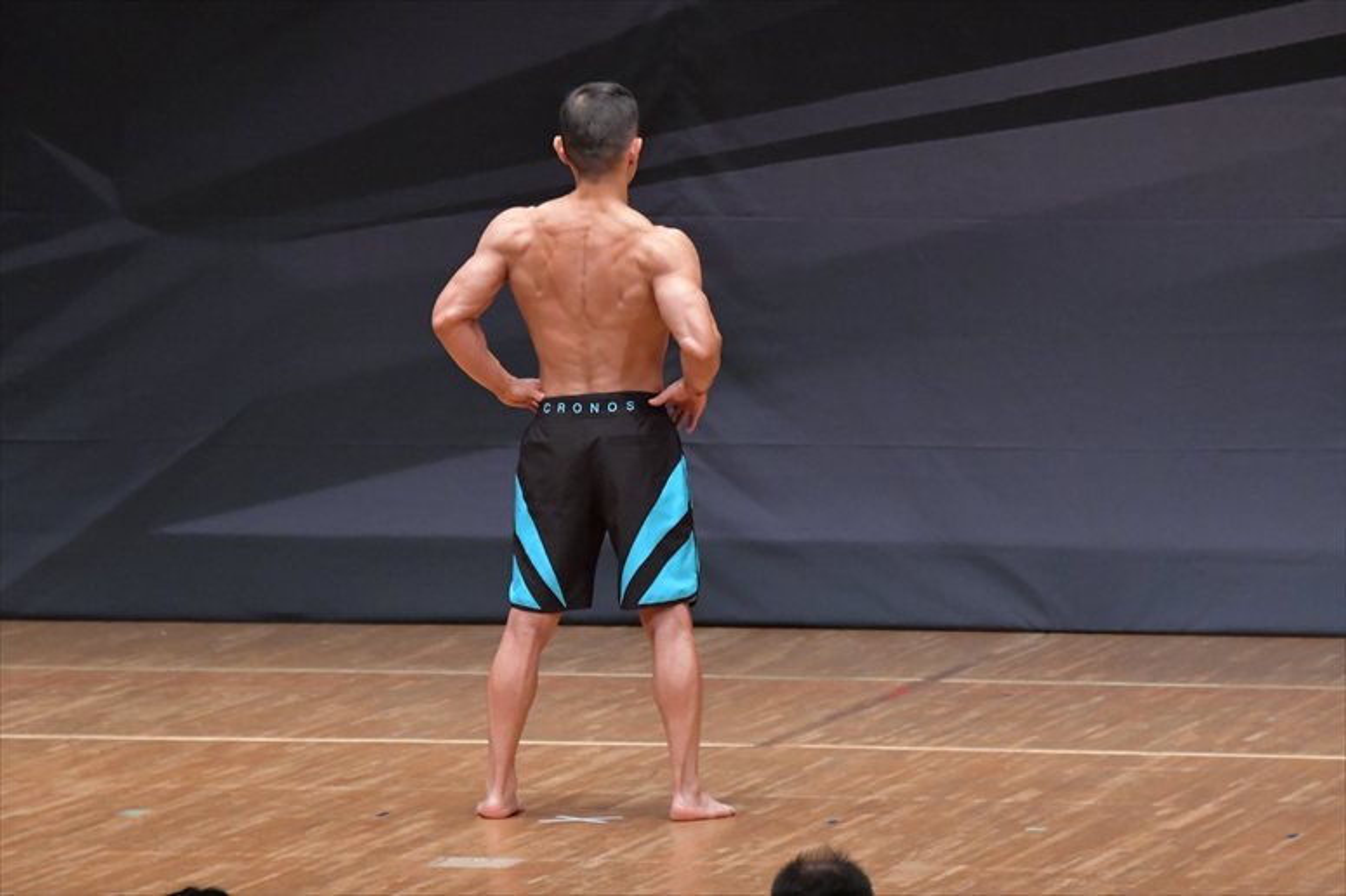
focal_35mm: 300
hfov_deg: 6.9
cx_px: 673
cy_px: 448
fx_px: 11211
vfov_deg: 4.6
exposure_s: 1/400
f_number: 5.6
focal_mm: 200
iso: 6400
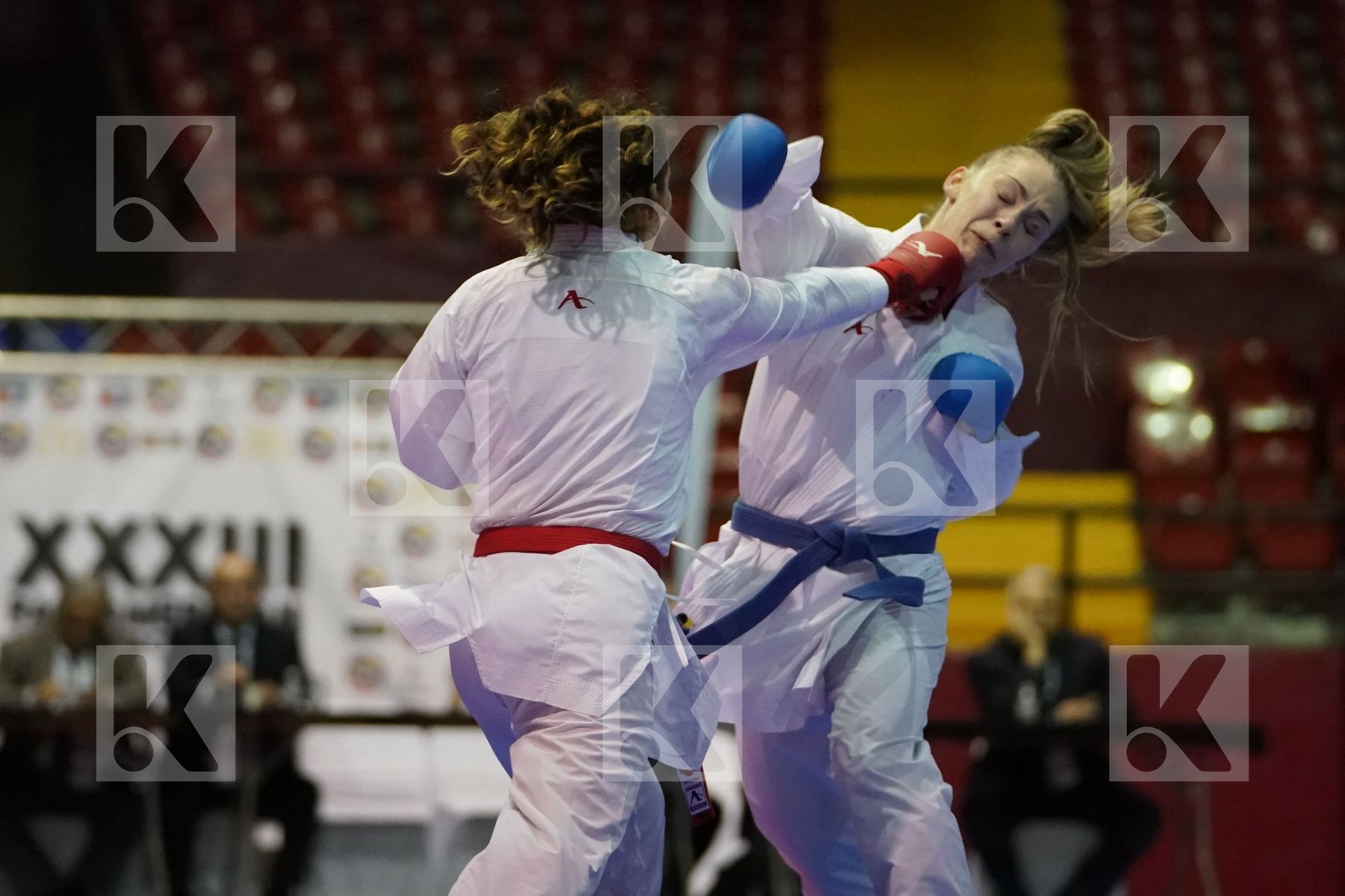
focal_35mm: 184
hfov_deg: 11.2
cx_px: 672
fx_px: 6874
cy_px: 448
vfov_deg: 7.5
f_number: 2.8
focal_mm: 123
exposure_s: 1/800
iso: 6400
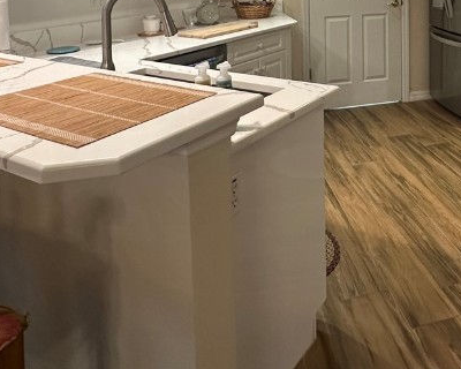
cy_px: -27
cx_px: 347
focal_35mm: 35
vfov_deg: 36.4
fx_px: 478
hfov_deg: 49.4
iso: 160
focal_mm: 2.22
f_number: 2.2
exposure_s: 1/60
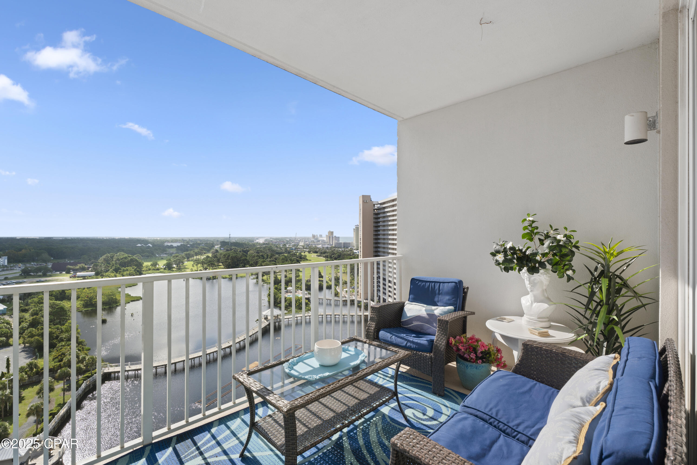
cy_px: 232
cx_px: 348
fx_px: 310
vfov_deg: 73.7
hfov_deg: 96.7
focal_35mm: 16
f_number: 8
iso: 100
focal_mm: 16
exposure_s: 1/100
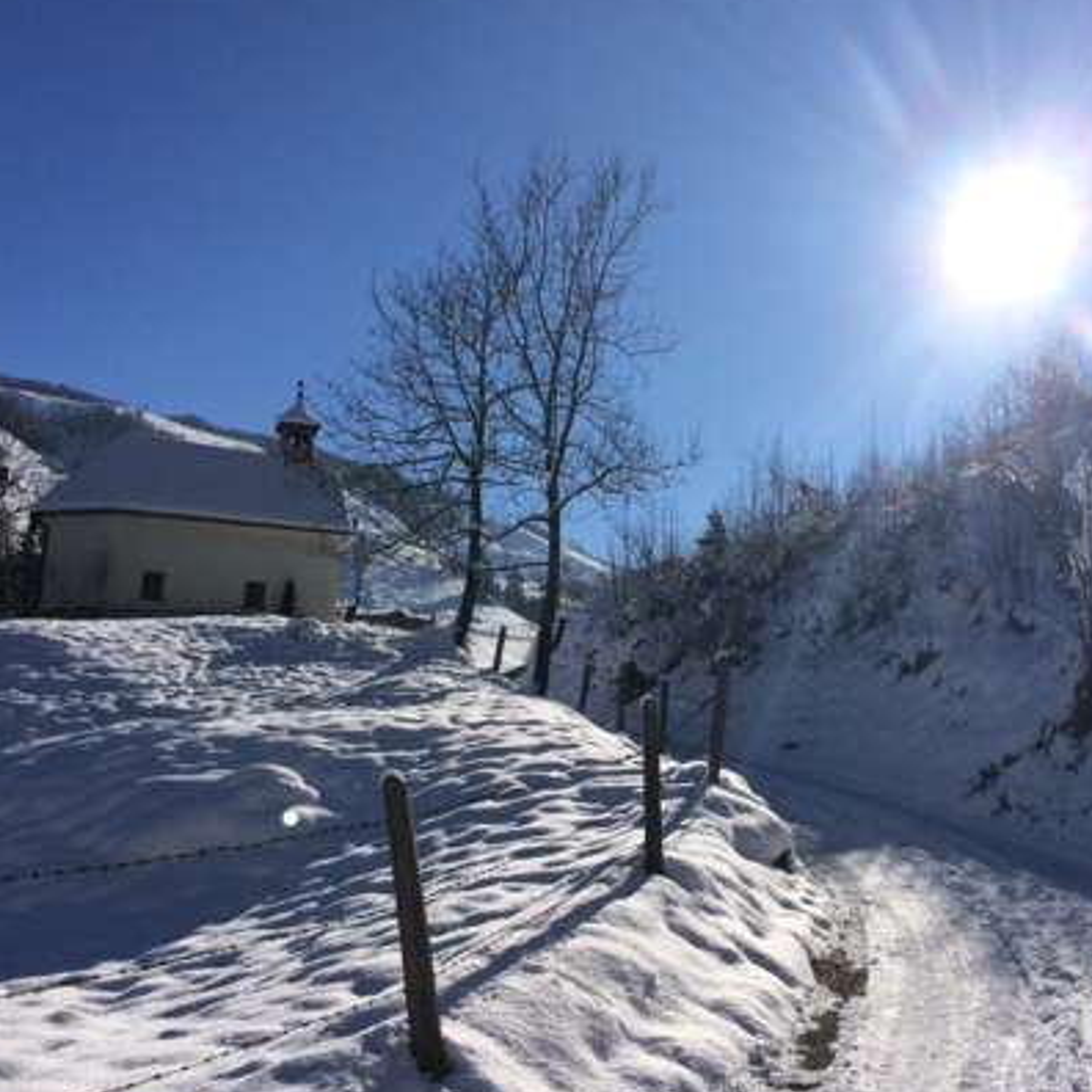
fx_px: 1356
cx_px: 652
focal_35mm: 38
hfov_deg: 43.6
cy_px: 543
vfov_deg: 43.9
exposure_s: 1/8264
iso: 40
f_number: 2.2
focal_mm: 4.15
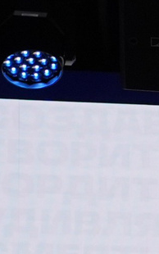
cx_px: 752
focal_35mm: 631
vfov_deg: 3.3
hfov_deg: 2.0
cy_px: 620
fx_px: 4371
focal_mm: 75
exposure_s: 1/160
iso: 1600
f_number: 5
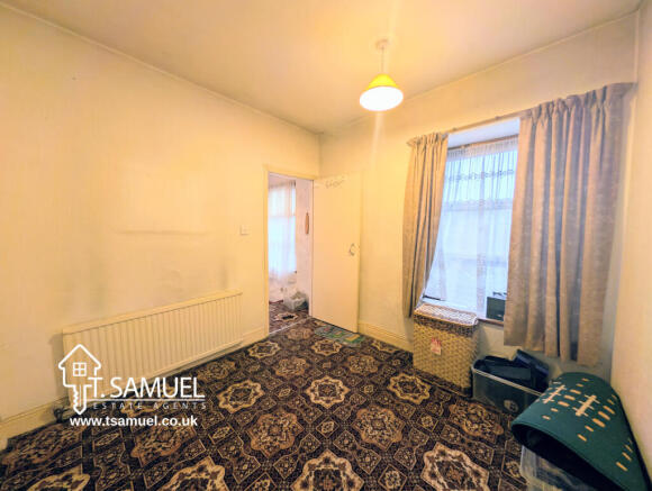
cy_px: 246
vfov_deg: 94.7
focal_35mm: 12
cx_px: 326
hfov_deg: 110.4
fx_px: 226
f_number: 1.95
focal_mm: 2.23
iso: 49
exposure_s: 1/33.3
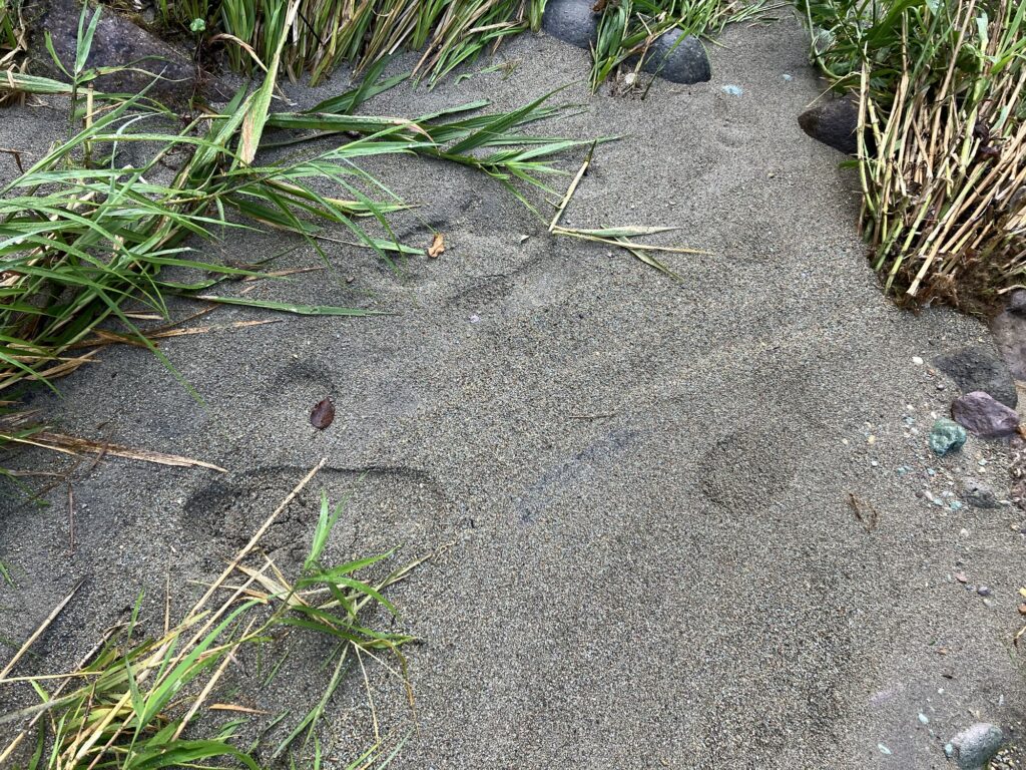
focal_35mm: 28
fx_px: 830
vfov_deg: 49.7
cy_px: 385
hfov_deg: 63.4
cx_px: 513
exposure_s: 1/121
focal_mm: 3.99
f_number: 1.8
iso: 40
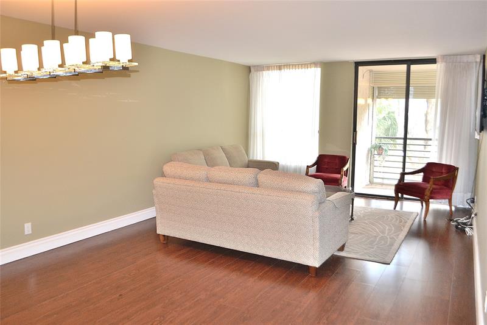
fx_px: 365
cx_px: 244
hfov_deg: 67.4
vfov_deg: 47.9
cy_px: 162
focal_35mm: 27
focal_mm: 18
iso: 500
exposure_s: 1/60
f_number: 3.5
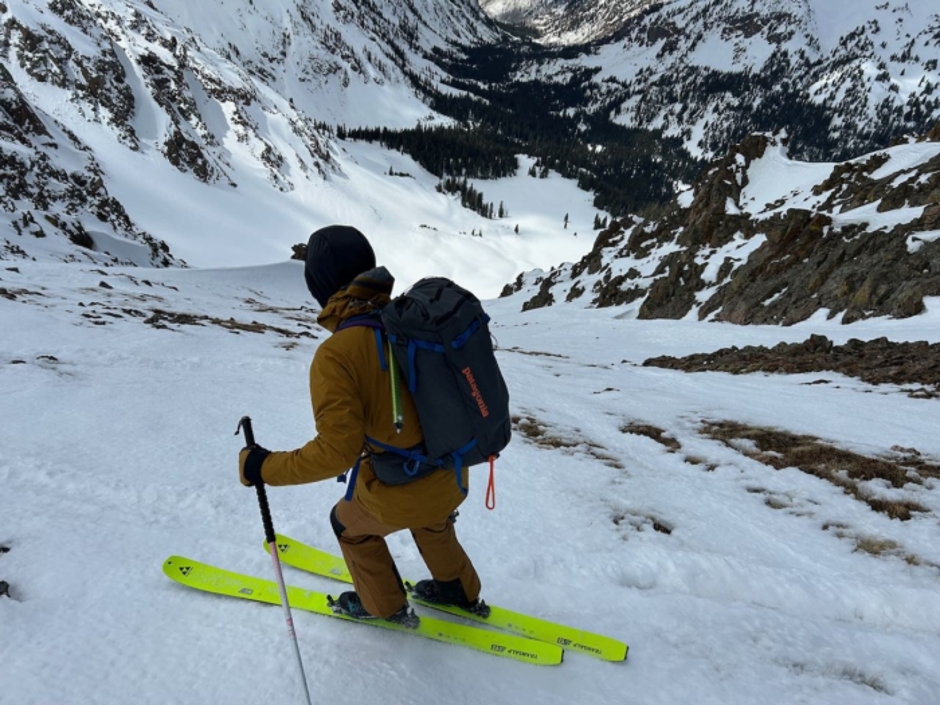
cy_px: 352
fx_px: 706
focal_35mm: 26
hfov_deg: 67.3
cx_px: 470
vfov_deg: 53.1
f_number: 1.5
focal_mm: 5.7
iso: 50
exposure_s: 1/10309
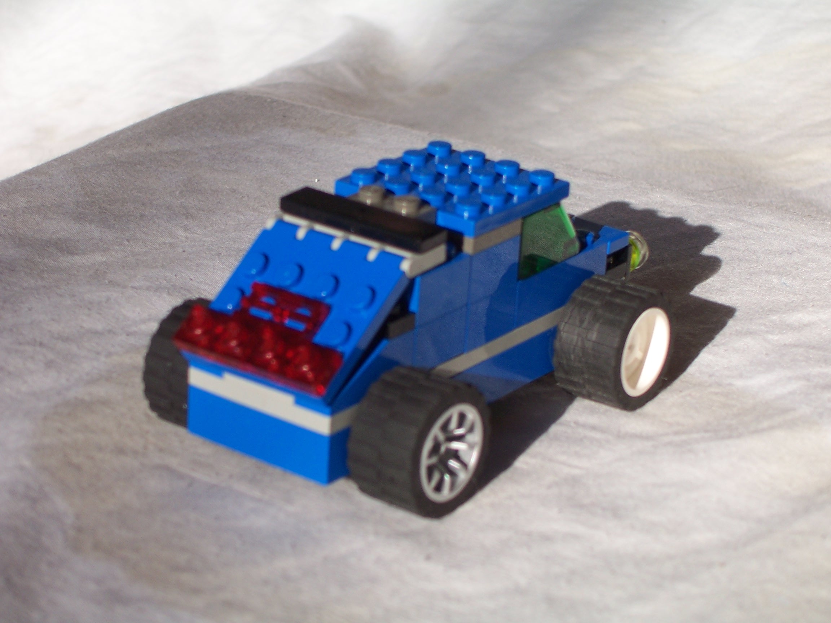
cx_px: 416
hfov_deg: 19.3
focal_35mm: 102
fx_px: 2449
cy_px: 312
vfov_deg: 14.5
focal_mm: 17.5
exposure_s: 1/350
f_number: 4
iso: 80
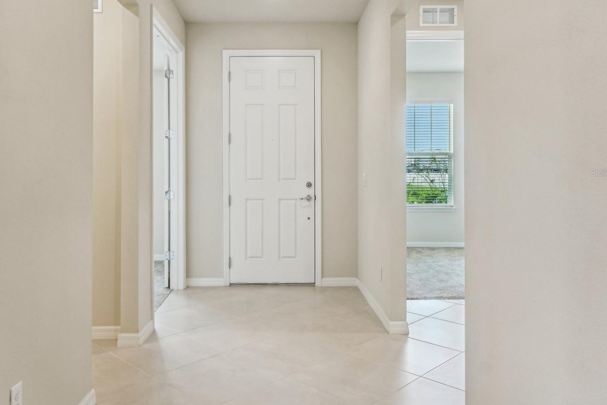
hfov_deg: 63.4
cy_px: 173
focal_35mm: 29
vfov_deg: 44.8
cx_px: 265
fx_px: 489
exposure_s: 1/30
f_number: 8
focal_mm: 16
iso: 400
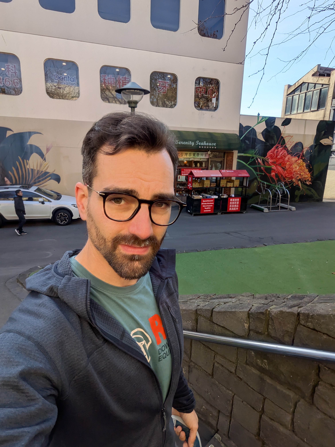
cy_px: 224
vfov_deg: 79.0
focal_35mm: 21
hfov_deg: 63.4
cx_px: 168
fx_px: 271
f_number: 2.2
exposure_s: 1/499
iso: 45
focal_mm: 2.74
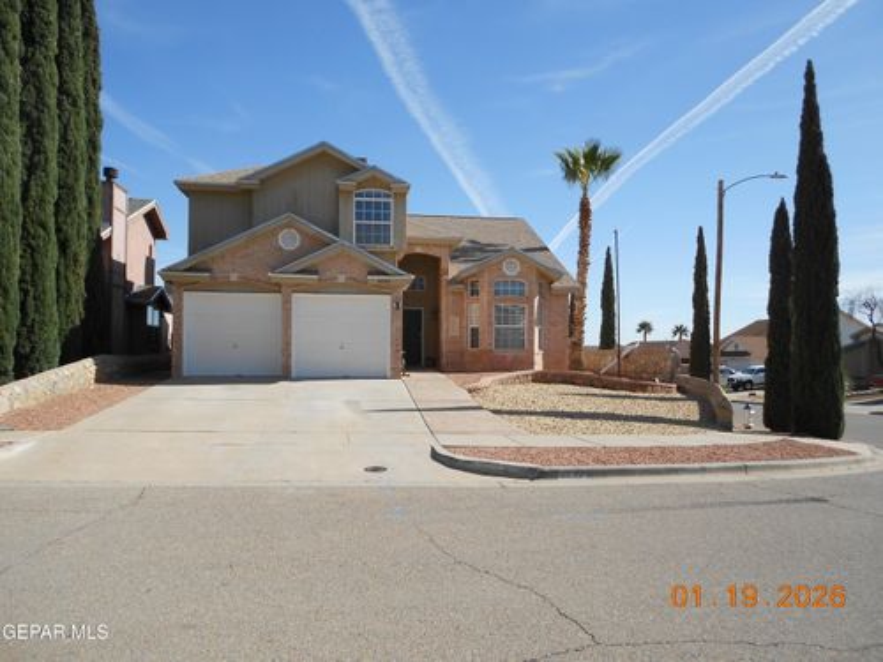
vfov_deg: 53.1
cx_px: 442
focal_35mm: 26
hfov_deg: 67.3
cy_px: 331
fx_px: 663
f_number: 3.2
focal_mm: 4.6
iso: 80
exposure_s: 1/1000
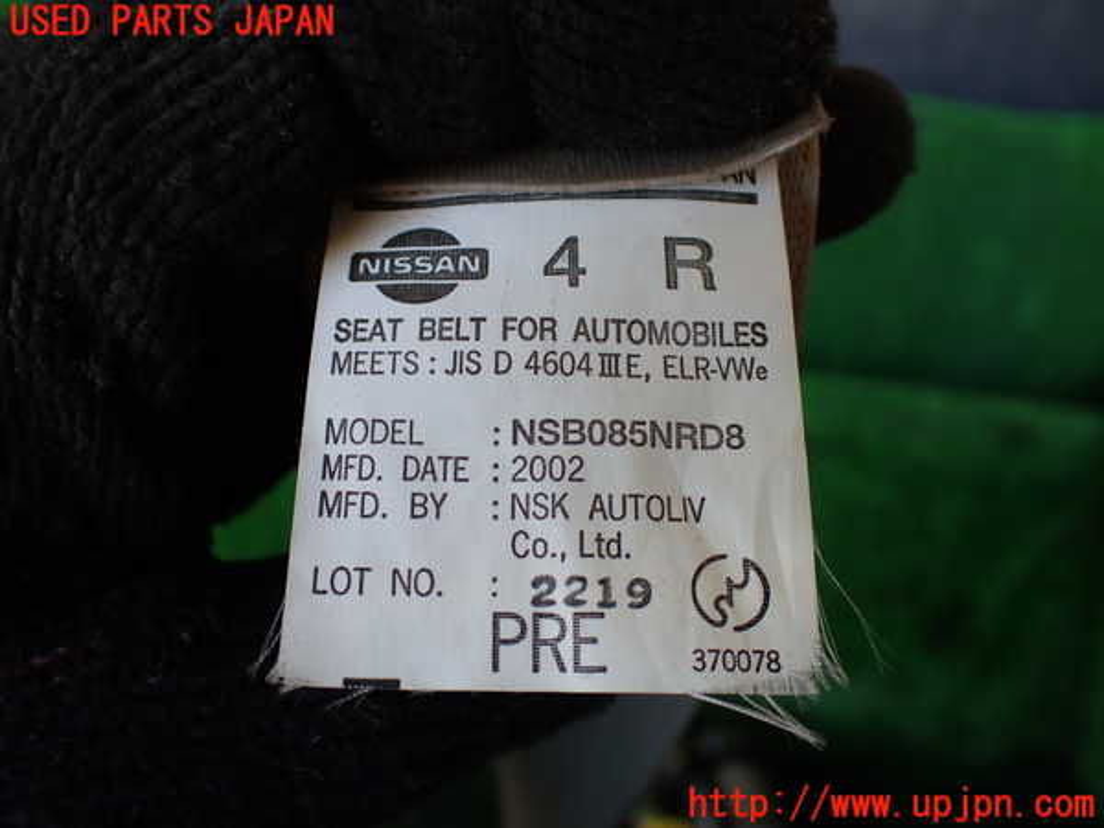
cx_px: 552
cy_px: 414
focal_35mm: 30
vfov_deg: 46.8
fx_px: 957
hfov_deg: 60.0
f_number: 2.3
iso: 200
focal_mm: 5.4
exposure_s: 1/125
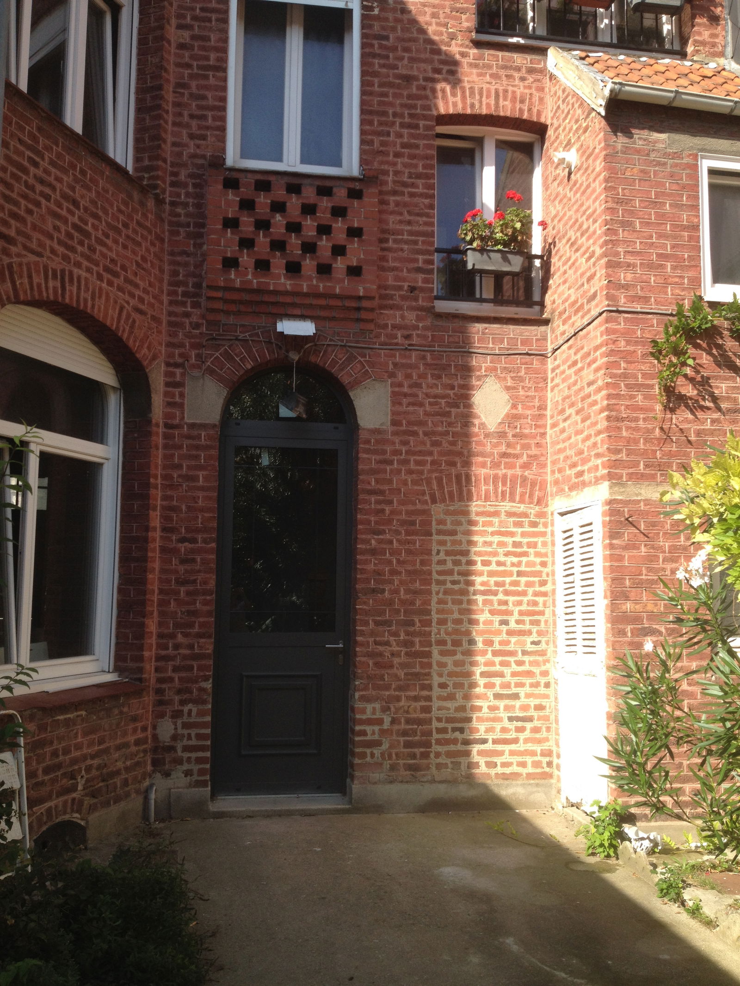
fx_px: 998
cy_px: 493
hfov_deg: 40.7
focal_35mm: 35
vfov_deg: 52.6
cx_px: 370
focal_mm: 4.28
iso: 50
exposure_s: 1/681
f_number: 2.4
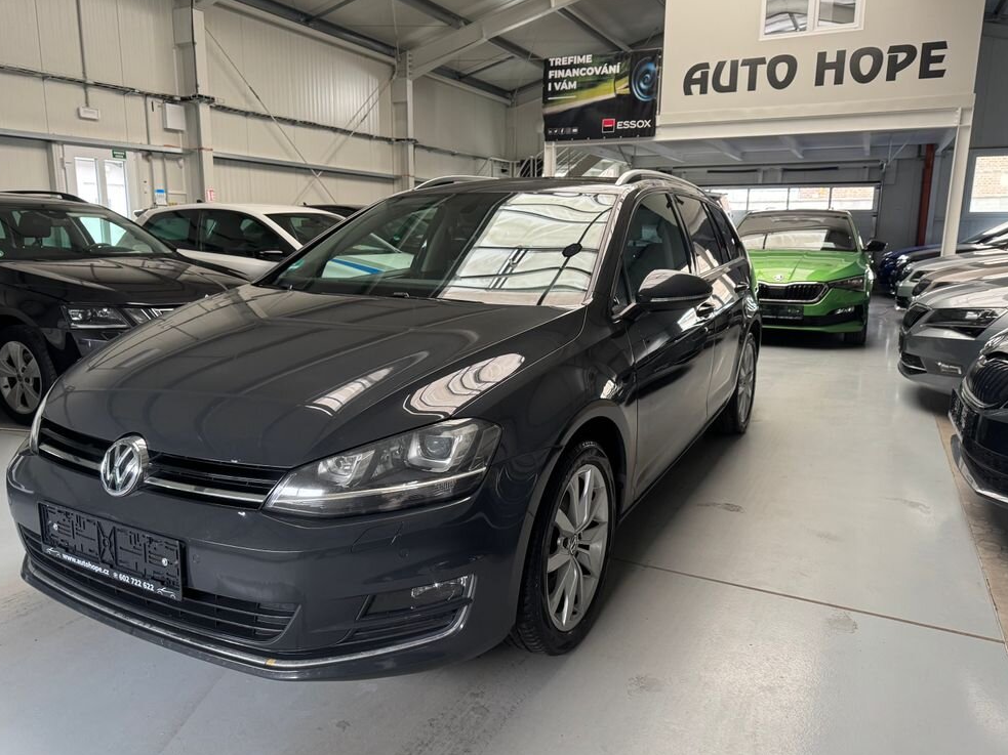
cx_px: 492
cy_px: 374
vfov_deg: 54.9
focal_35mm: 25
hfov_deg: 69.4
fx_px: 728
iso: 250
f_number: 1.78
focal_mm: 6.76
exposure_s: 1/60
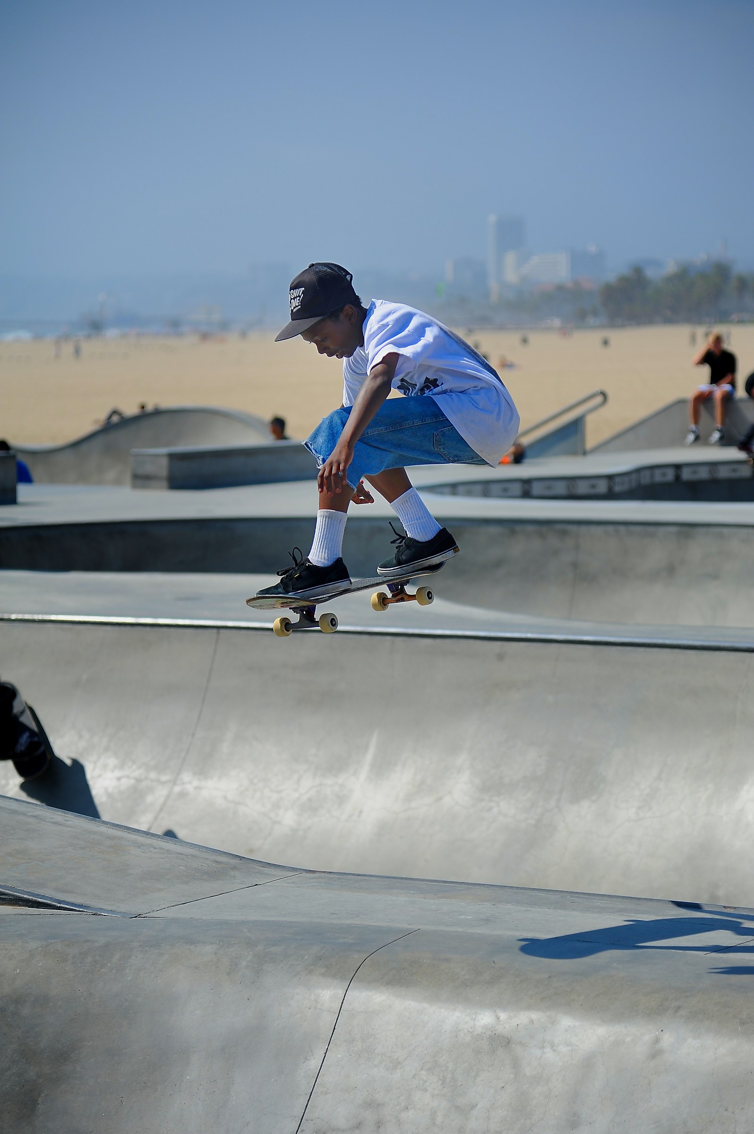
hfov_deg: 11.4
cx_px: 377
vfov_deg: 17.1
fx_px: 3776
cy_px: 567
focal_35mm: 120
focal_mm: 120
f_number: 4
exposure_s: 1/2500
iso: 200
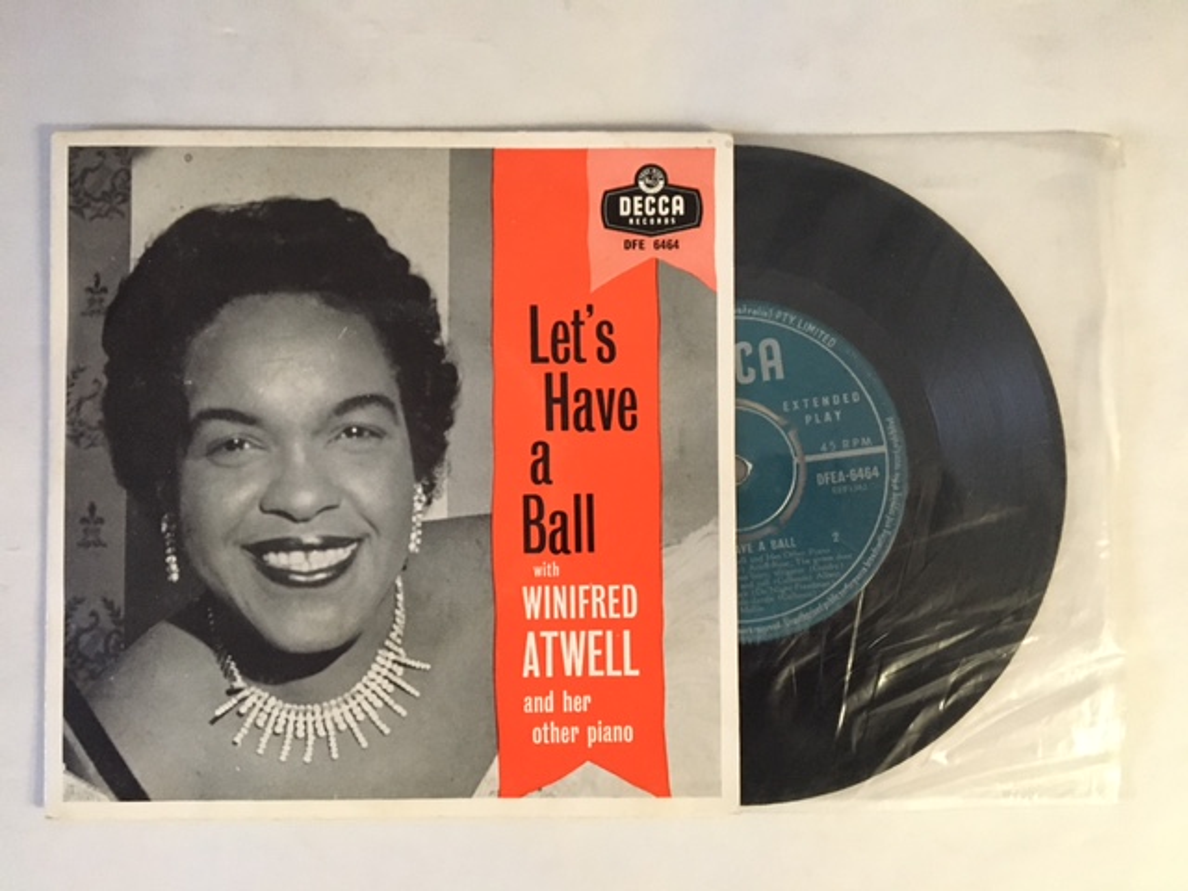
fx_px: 995
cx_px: 594
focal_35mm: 29
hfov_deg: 61.7
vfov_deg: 48.2
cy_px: 446
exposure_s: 1/17
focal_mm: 4.15
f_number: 2.2
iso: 320
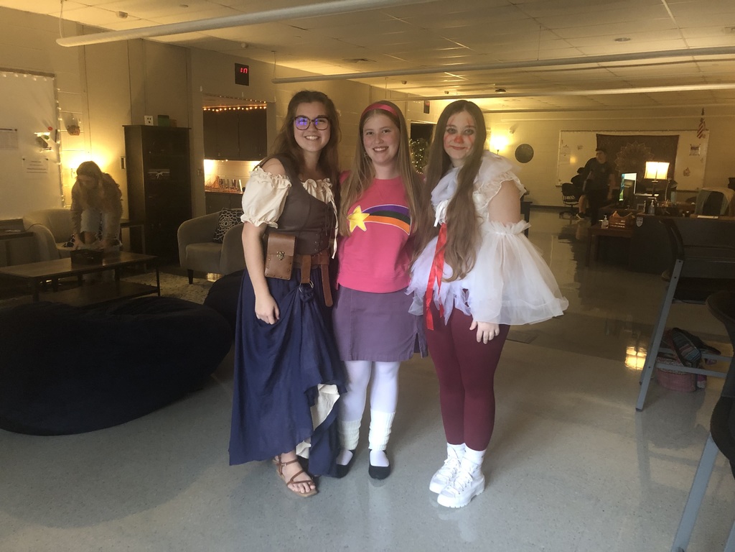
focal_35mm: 28
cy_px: 276
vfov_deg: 49.7
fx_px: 595
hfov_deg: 63.4
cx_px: 368
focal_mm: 3.99
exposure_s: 1/11
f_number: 1.8
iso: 100
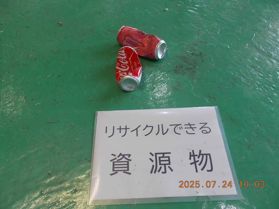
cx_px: 140
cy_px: 104
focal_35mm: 26
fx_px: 210
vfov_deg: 53.1
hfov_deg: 67.3
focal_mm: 4.6
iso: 80
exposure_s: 1/30
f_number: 3.2
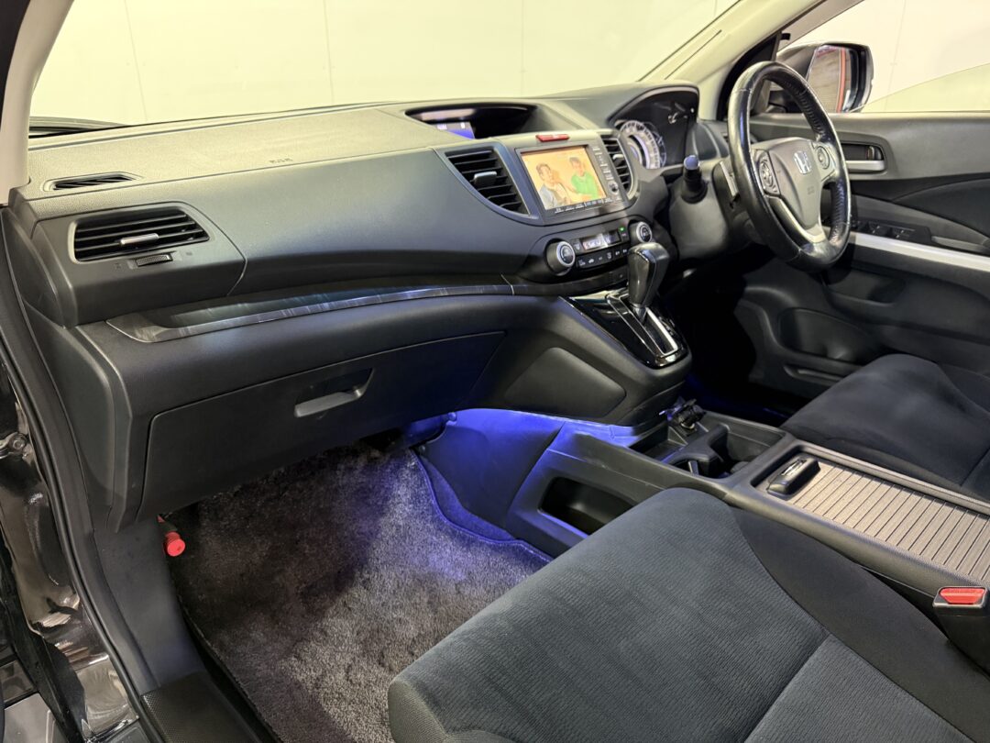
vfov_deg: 56.8
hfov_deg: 71.6
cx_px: 495
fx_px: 686
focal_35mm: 24
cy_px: 372
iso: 640
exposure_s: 1/33
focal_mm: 6.76
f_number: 1.78
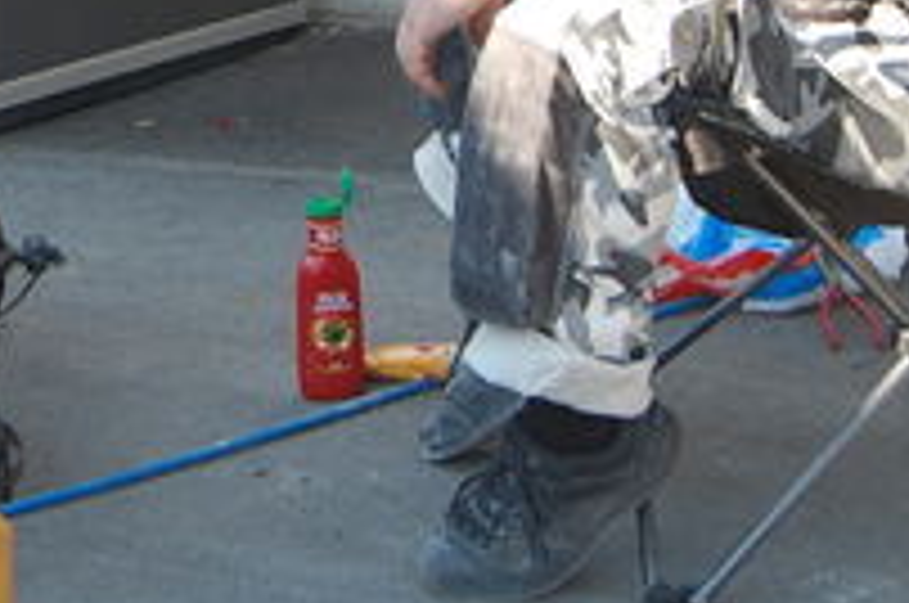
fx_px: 3353
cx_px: -54
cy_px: -225
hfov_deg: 15.1
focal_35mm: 133
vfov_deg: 10.0
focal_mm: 28
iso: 400
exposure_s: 1/100
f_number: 5
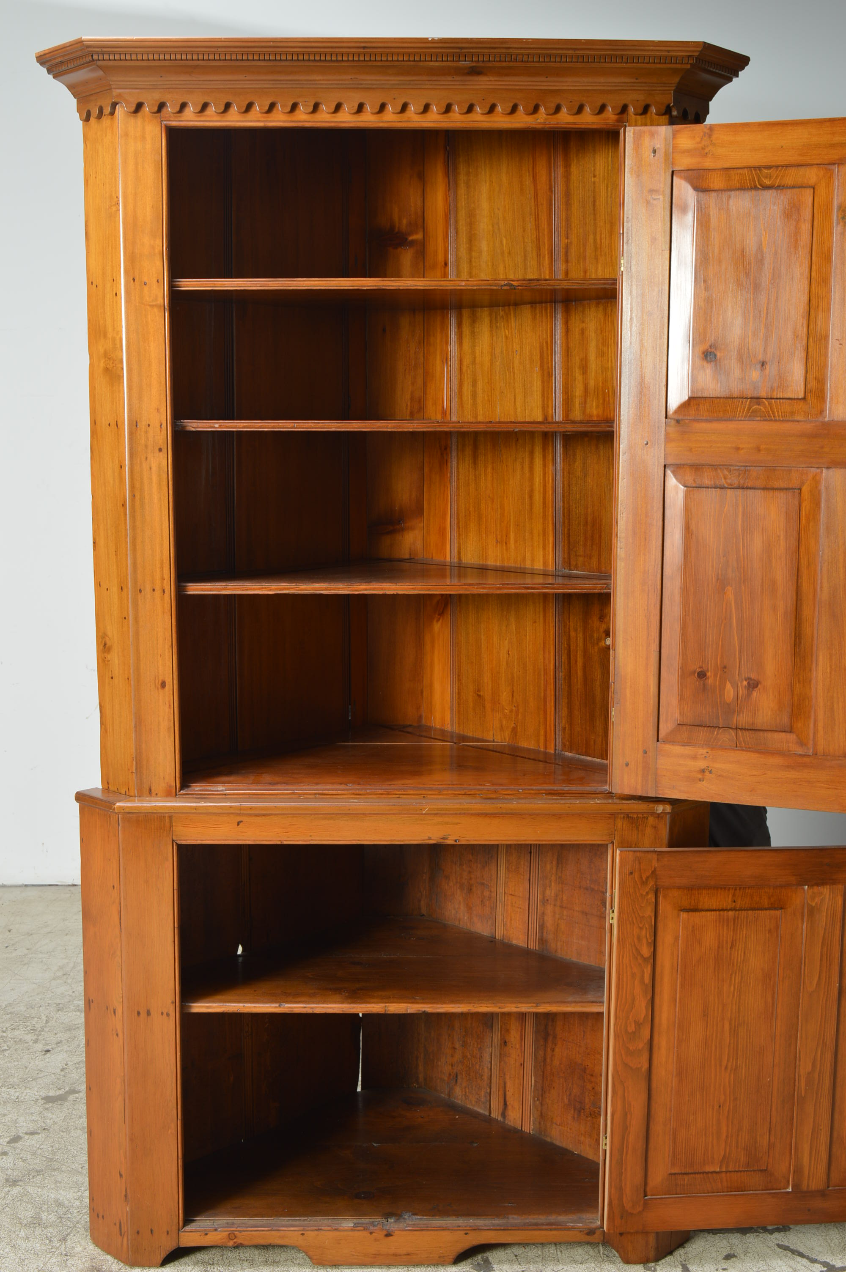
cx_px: 423
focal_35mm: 42
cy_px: 636
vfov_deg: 46.4
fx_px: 1483
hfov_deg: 31.8
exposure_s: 1/160
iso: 100
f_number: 9
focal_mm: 28
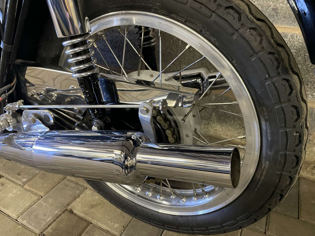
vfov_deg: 53.1
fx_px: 237
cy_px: 118
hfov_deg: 67.3
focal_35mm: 26
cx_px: 158
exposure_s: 1/33
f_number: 1.6
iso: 640
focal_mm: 4.2
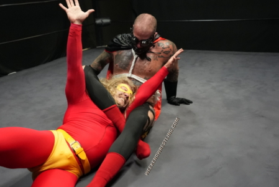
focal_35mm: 39
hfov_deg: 49.5
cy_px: 100
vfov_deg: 34.2
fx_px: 302
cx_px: 127
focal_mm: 35
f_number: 3.5
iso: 12800
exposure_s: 1/320
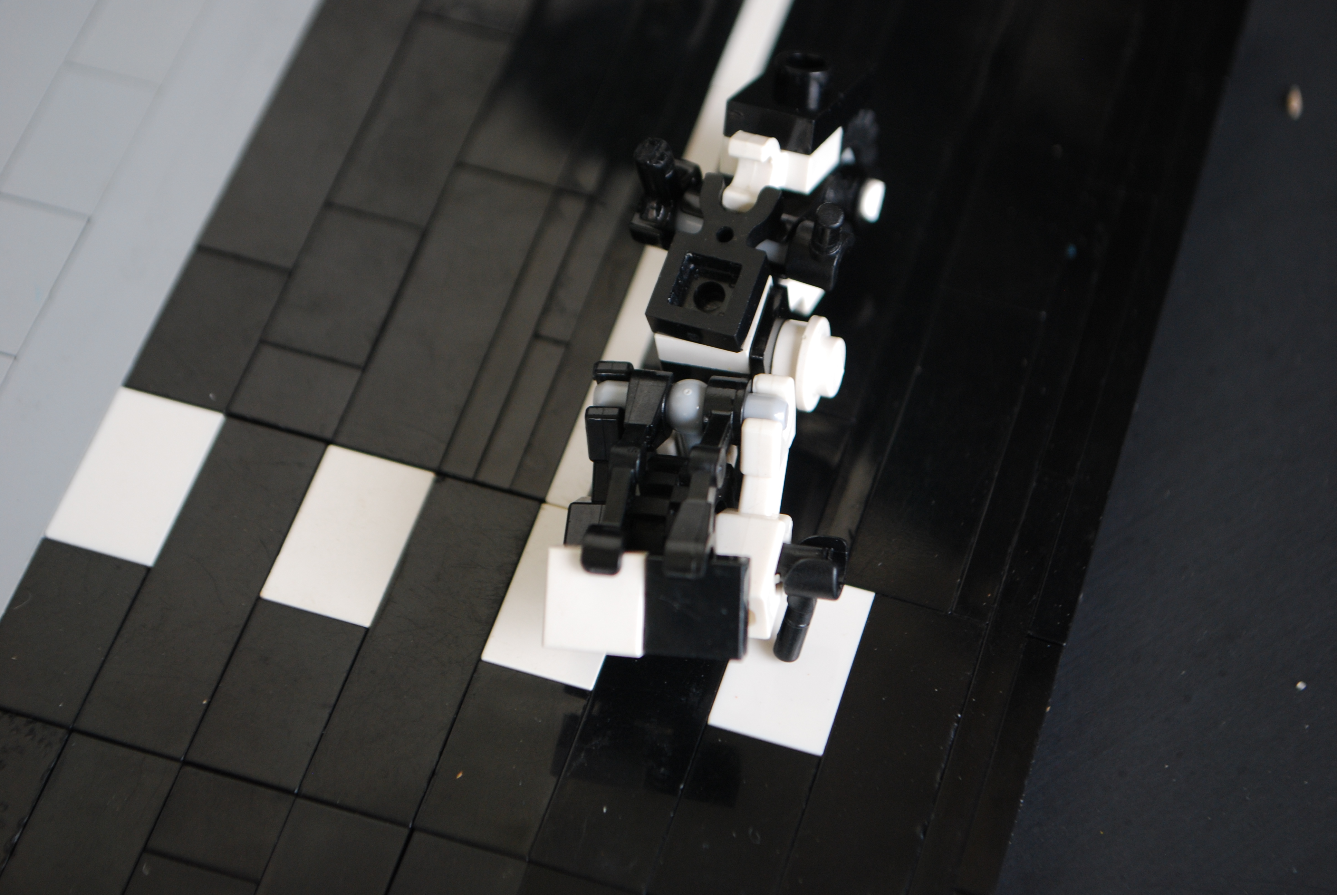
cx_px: 668
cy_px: 448
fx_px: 3068
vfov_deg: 16.6
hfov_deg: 24.6
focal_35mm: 82
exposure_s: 1/60
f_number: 5.6
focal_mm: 55
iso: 360
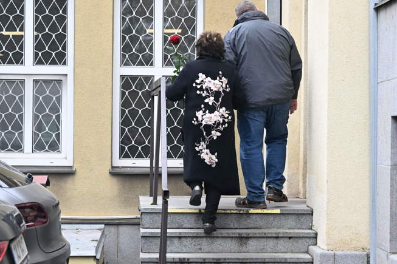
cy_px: 135
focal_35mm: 111
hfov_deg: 18.4
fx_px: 1224
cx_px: 207
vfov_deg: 12.3
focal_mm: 70
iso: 1600
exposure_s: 1/640
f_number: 4.5
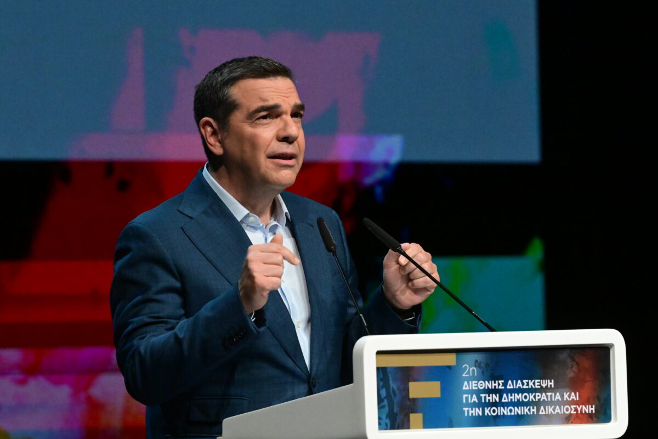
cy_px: 220
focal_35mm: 262
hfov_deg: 7.9
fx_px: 4788
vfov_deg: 5.2
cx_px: 329
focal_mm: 175
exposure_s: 1/640
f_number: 5
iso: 10000
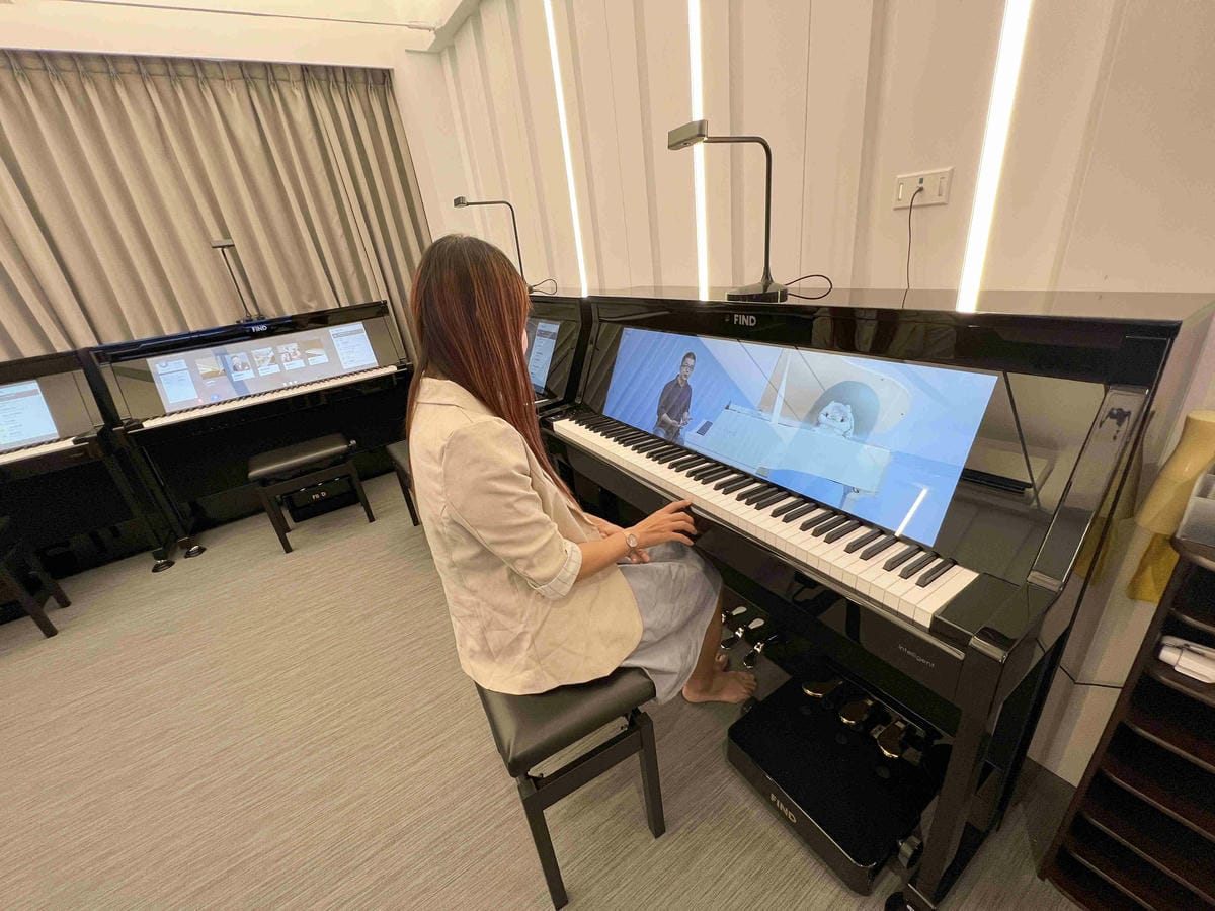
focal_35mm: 13
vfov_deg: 89.9
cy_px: 456
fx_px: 456
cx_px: 608
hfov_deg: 106.2
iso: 250
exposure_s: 1/120
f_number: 1.8
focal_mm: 1.57
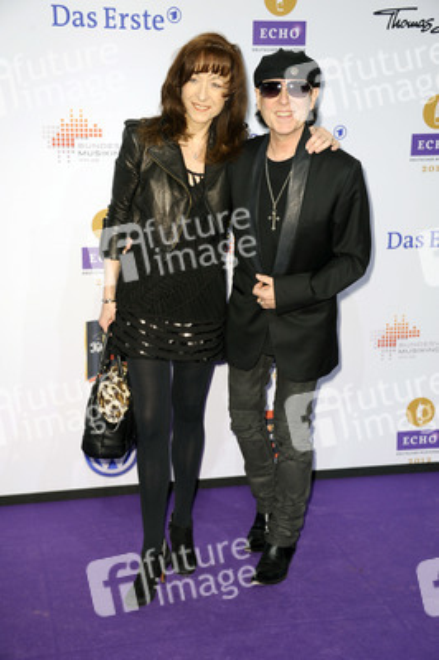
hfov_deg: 21.9
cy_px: 330
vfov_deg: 32.4
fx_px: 1136
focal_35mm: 62
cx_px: 220
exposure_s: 1/160
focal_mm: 62
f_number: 5.6
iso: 800
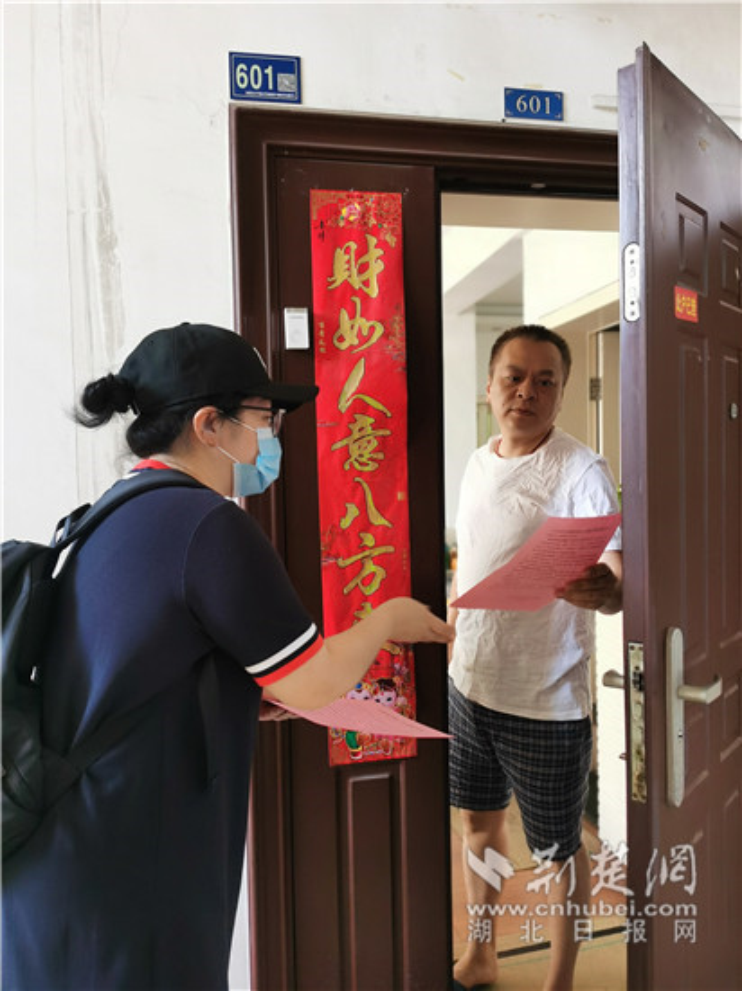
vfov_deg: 65.3
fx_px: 772
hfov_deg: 51.3
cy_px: 496
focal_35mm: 27
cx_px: 371
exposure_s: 1/50
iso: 320
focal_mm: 5.56
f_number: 1.6
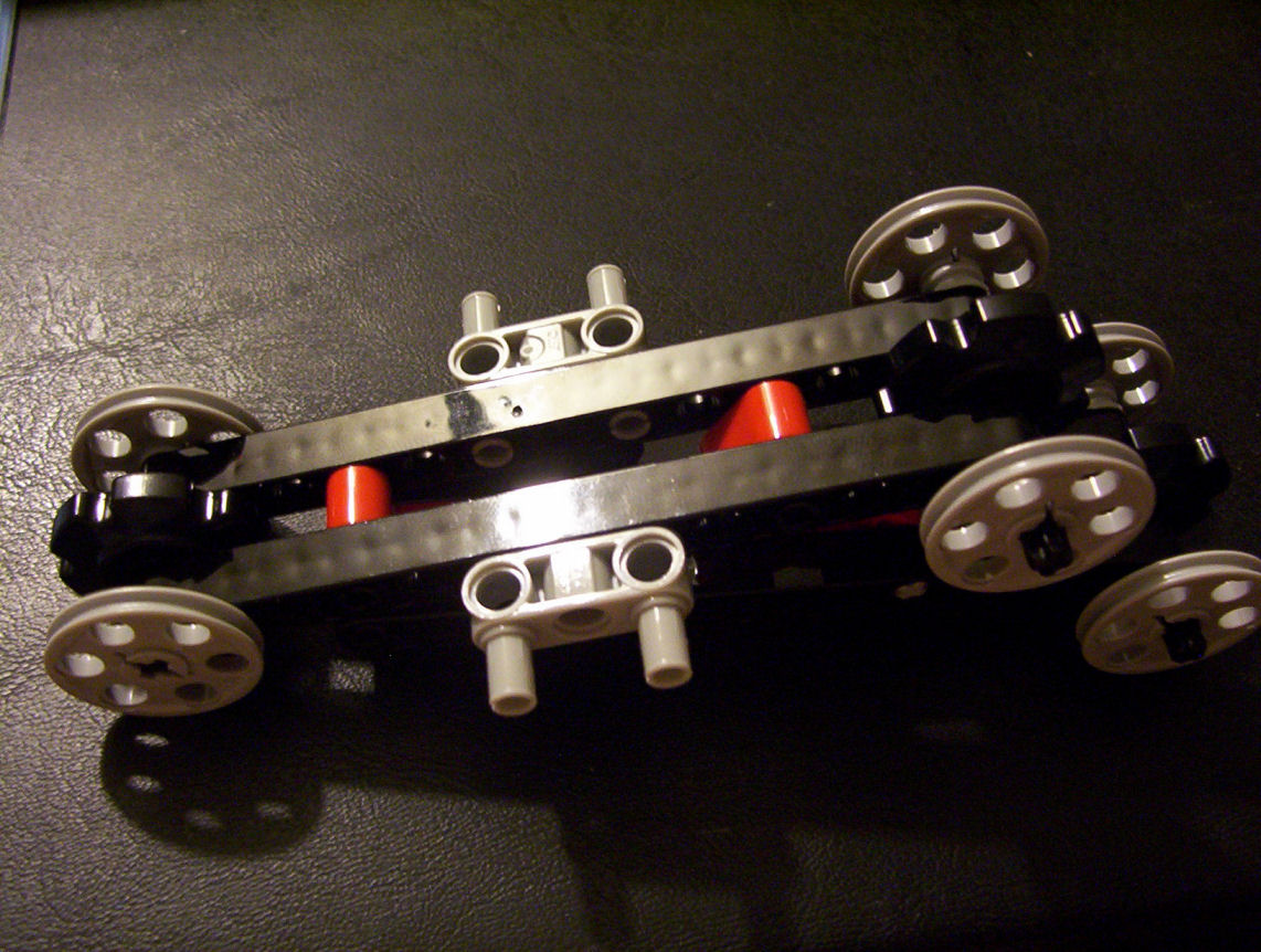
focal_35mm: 43
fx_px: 1570
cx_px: 630
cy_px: 476
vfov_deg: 33.7
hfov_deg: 43.8
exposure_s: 1/12.9
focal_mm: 5.77
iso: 200
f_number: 2.73
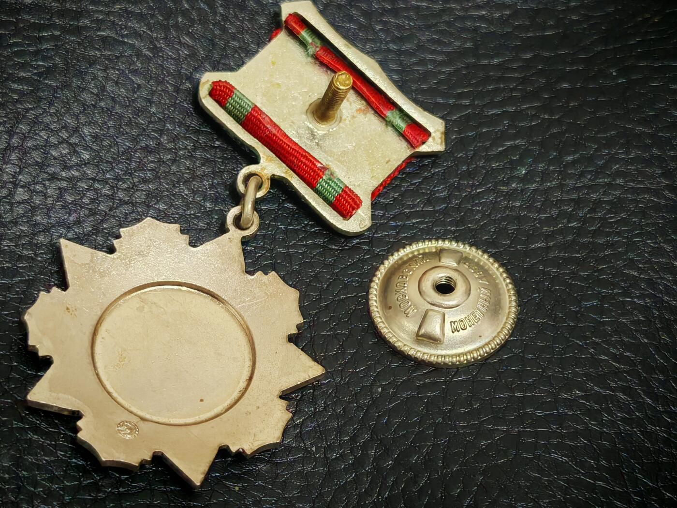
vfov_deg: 15.6
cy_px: 254
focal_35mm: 95
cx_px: 338
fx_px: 1858
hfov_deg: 20.7
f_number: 1.6
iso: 800
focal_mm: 7.62
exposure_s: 1/50
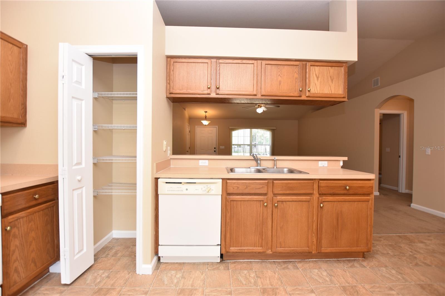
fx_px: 185
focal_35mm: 15
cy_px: 148
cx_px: 222
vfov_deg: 77.3
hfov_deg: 100.4
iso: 250
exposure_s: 1/60
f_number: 4
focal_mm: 10
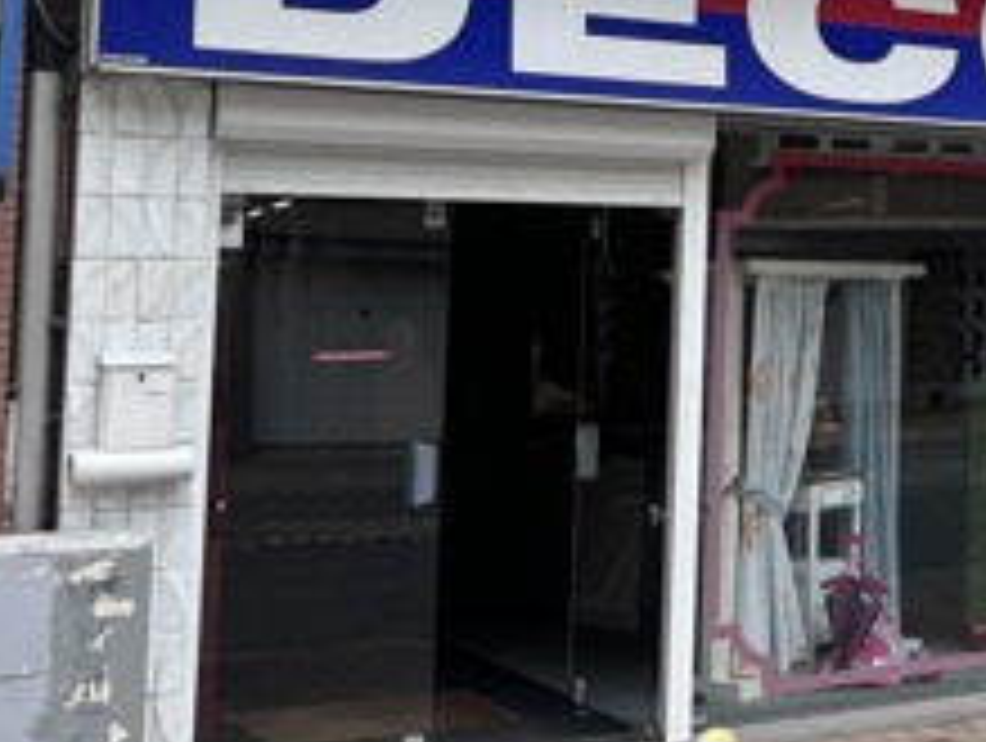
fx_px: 1997
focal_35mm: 70
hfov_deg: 25.6
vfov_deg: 20.7
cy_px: 94
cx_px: 1103
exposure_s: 1/1193
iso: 80
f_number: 1.78
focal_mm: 6.76
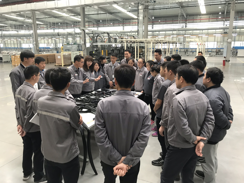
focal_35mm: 28
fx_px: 197
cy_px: 92
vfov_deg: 49.7
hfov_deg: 63.4
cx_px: 122
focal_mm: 3.99
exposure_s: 1/33
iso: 25
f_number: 1.8
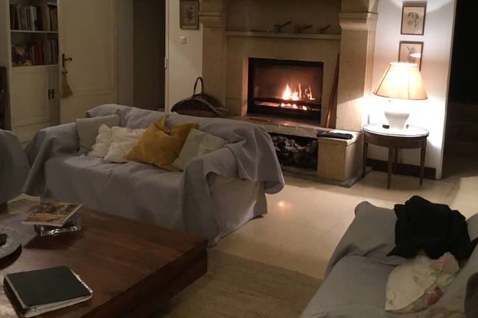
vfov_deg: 33.9
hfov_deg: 49.6
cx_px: 239
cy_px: 105
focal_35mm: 39
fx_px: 518
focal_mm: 3.3
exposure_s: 1/17
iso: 250
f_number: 2.4
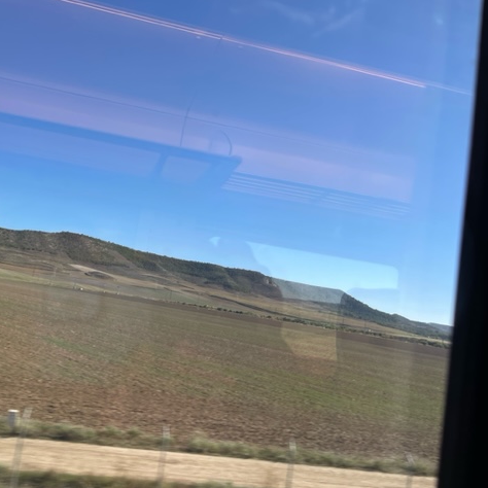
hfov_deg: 51.7
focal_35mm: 31
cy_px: 245
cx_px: 171
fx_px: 494
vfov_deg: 52.5
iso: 32
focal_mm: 5.1
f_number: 1.6
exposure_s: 1/228
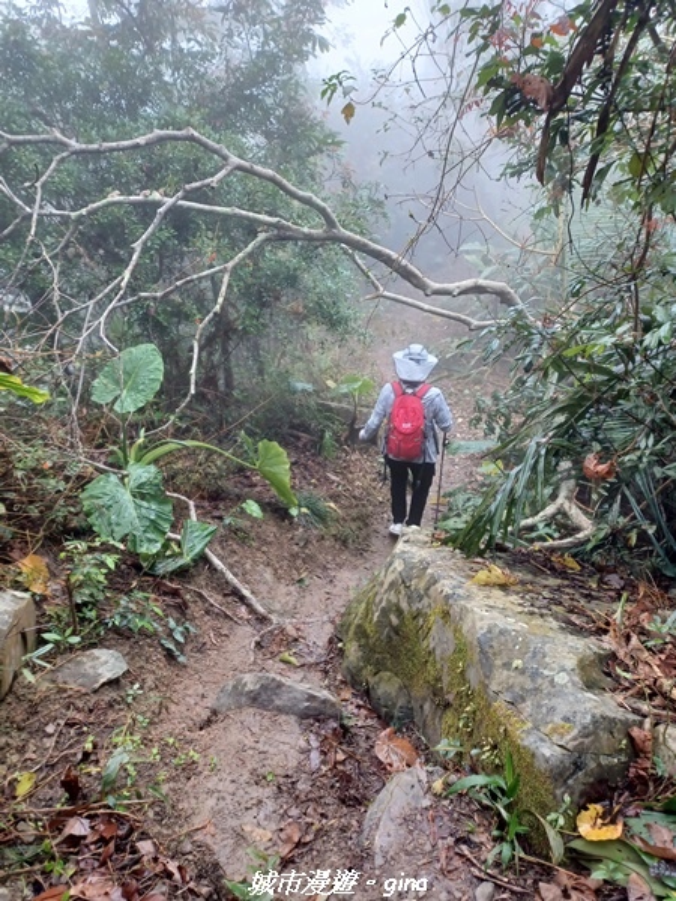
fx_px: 651
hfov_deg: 54.9
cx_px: 338
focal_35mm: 25
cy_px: 450
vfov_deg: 69.4
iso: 100
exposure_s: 1/59
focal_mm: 4.6
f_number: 1.8
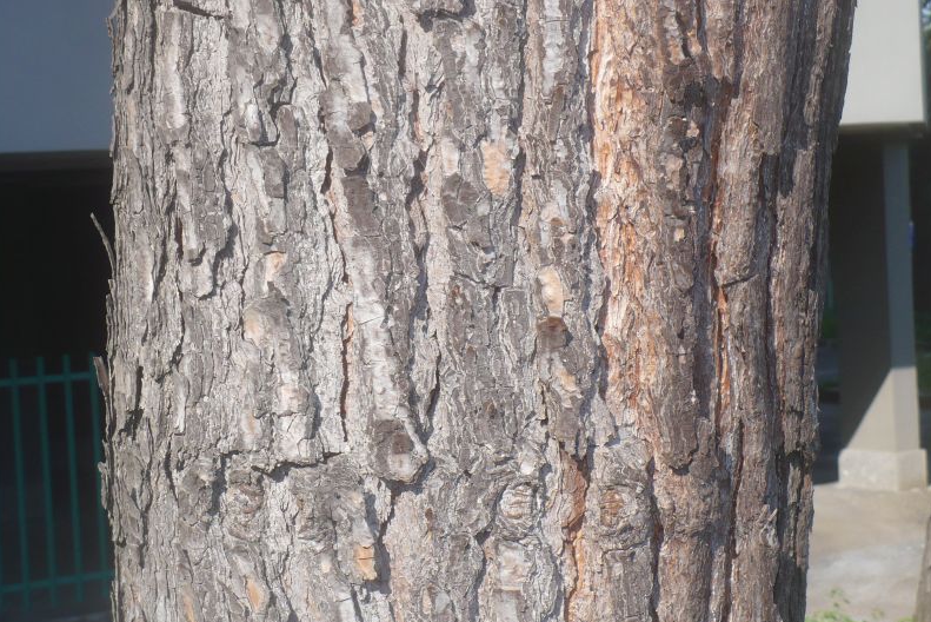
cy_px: 277
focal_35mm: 82
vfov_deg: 16.7
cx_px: 466
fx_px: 2121
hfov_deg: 24.8
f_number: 3.3
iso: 100
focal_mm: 12.9
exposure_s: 1/500
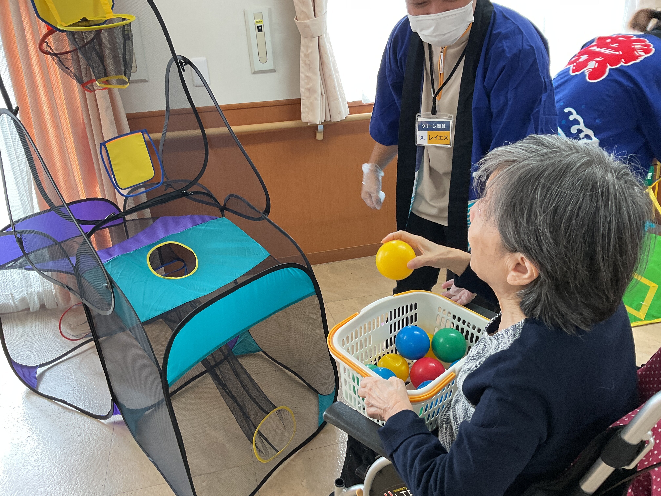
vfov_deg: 48.2
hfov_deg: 61.7
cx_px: 330
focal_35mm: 29
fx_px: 554
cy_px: 248
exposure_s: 1/50
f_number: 1.8
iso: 64
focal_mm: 3
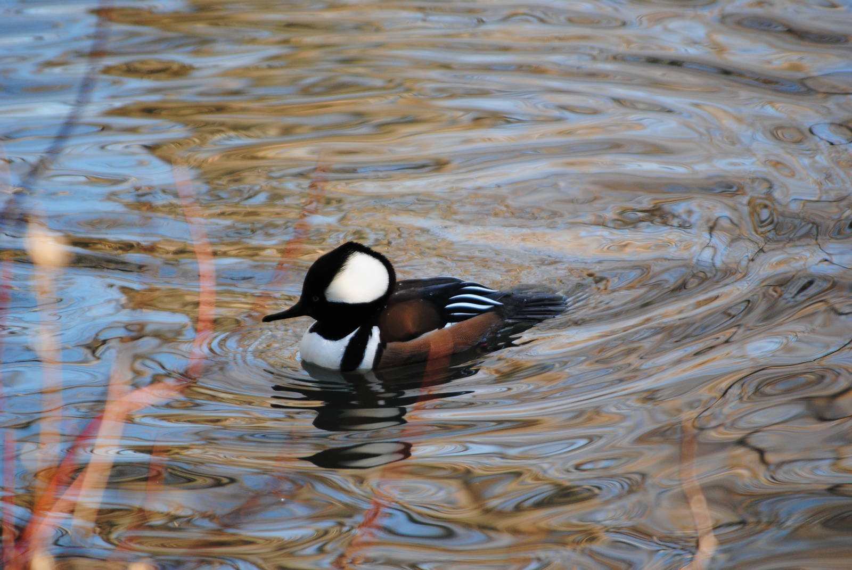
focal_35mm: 300
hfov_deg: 6.9
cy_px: 285
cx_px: 426
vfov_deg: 4.6
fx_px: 7108
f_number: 5.6
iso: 400
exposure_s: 1/125
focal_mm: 200
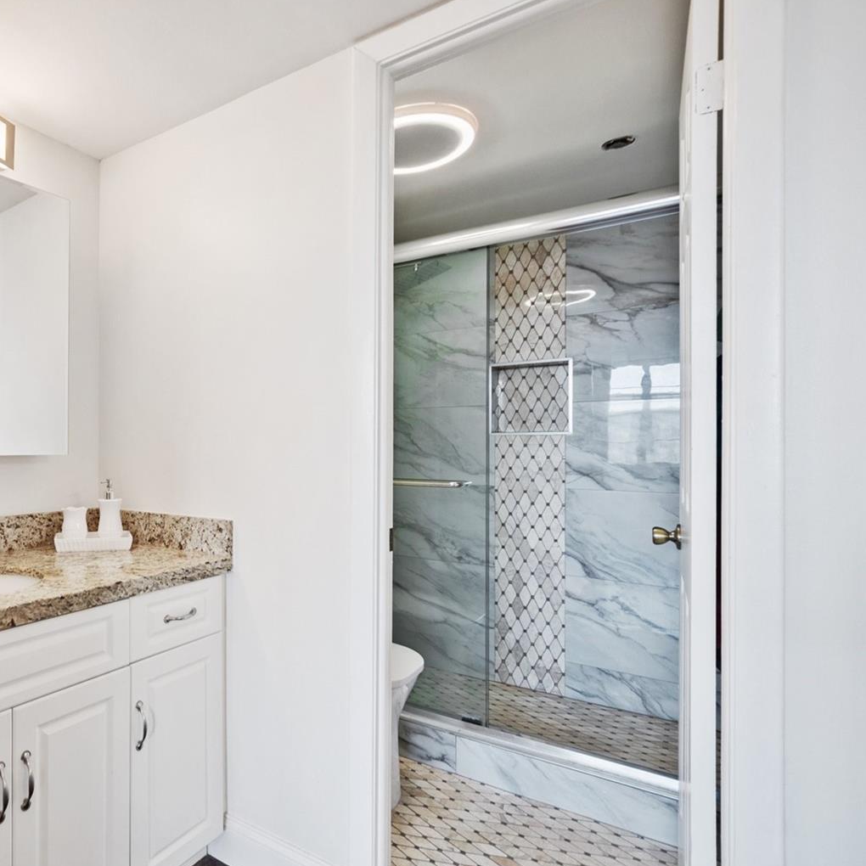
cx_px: 204
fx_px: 566
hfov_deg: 69.3
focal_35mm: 20
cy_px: 434
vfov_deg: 74.8
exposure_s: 1/15
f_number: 3.5
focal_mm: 10
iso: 250
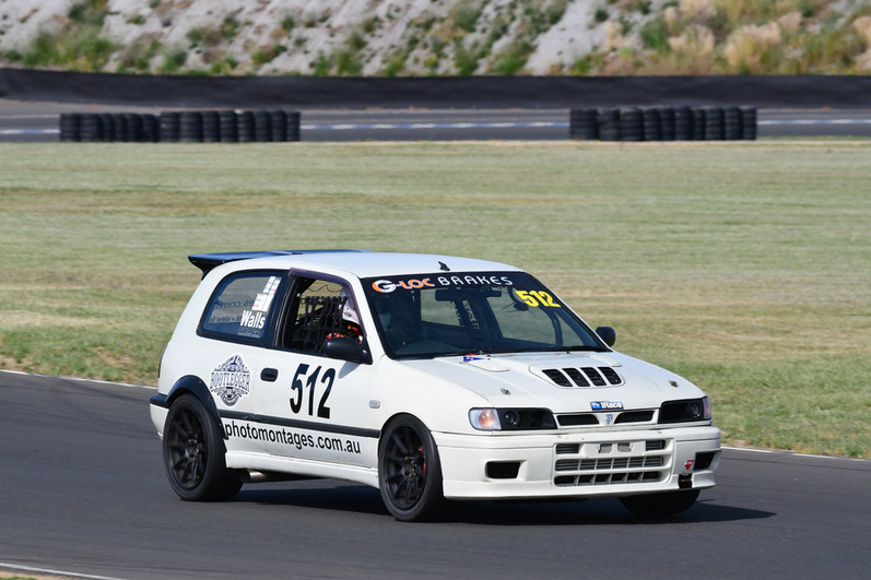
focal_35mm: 437
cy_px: 289
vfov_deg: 3.1
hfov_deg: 4.7
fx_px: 10570
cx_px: 435
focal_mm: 290
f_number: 11
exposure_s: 1/640
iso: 400
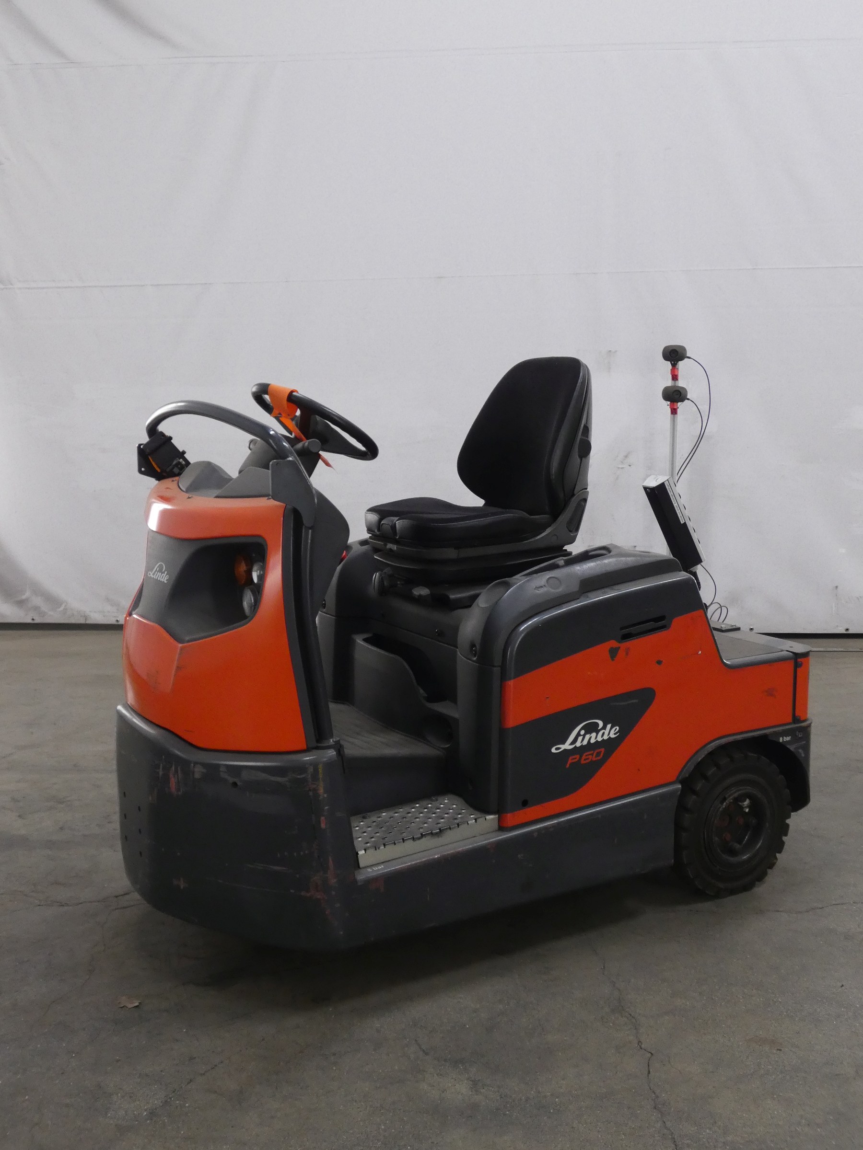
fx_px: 1197
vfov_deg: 51.4
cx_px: 432
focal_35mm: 36
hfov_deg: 39.7
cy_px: 575
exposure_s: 1/80
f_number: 3.5
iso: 400
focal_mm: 6.5
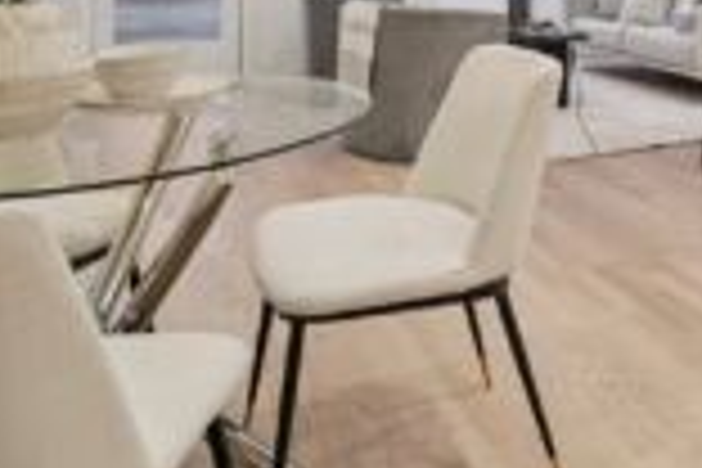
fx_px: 799
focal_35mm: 41
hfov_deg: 44.1
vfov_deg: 29.6
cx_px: 603
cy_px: -38
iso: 1600
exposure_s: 1/25
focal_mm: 16
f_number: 8
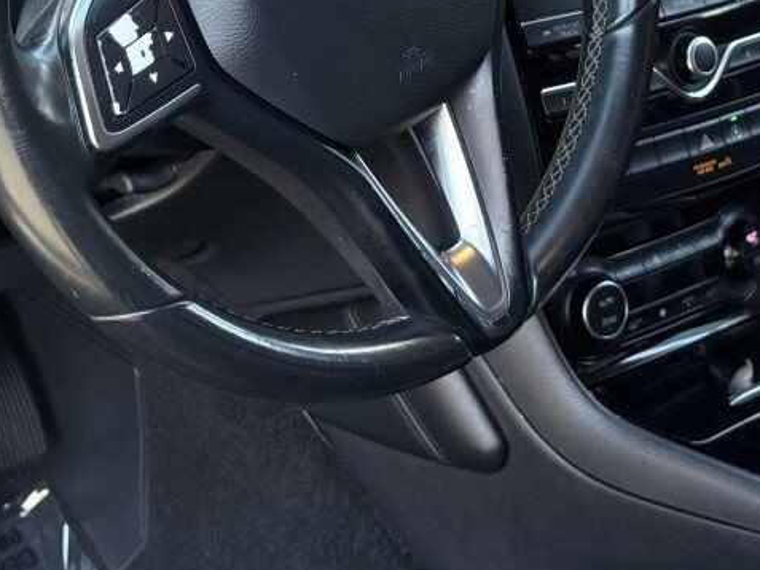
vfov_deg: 14.2
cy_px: 46
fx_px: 2262
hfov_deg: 19.1
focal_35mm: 103
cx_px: 451
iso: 200
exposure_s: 1/236
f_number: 1.78
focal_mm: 6.76
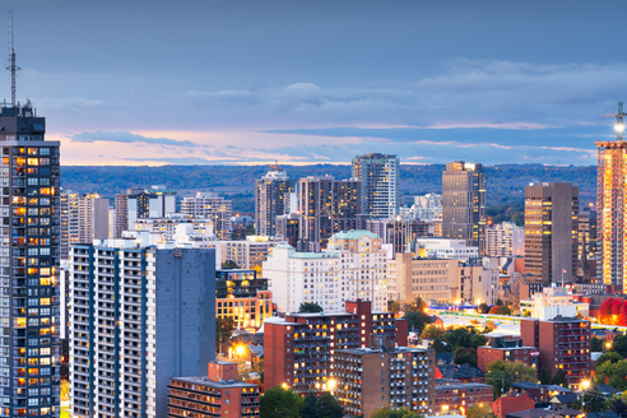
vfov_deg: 12.9
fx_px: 1846
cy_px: 233
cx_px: 257
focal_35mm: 106
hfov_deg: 19.3
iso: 100
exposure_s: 20
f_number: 9
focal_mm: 72
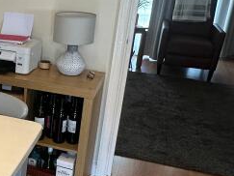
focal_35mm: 59
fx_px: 399
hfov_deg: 29.3
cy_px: 103
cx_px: -28
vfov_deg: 24.8
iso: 160
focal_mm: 2.22
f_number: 2.2
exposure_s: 1/50
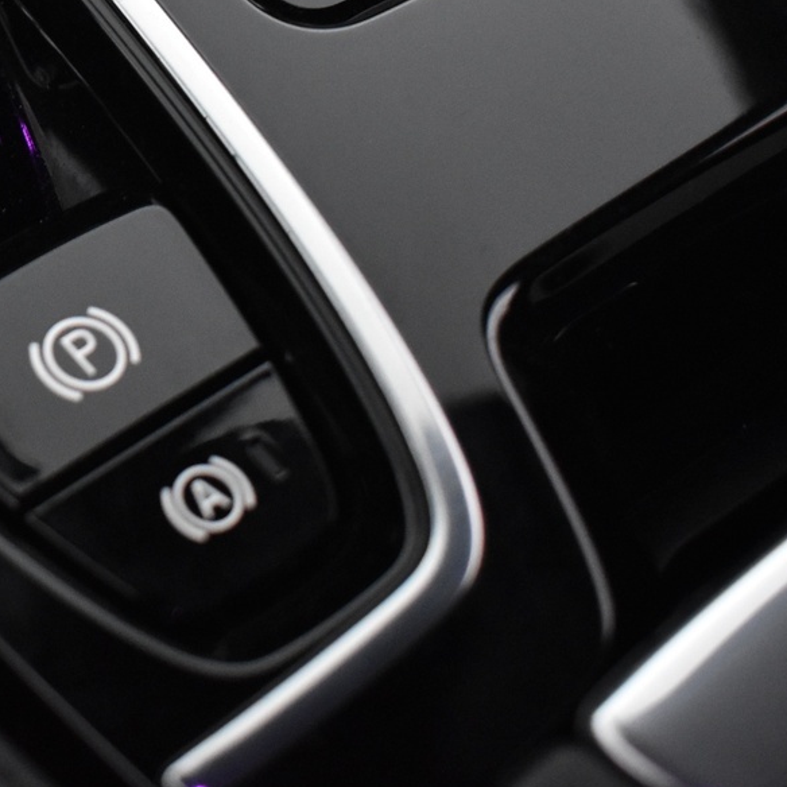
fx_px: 2366
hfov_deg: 17.8
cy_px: 88
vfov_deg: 18.6
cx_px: -193
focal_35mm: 92
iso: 2800
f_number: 4
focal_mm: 26
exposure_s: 1/40
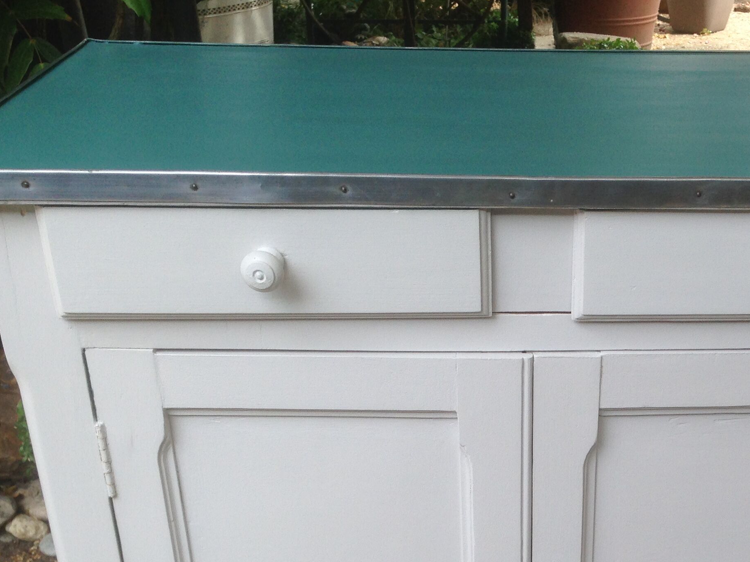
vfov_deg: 24.3
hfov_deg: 32.2
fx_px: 1278
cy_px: 482
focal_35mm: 59
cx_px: 544
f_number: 2.4
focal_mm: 4.12
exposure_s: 1/249
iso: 50
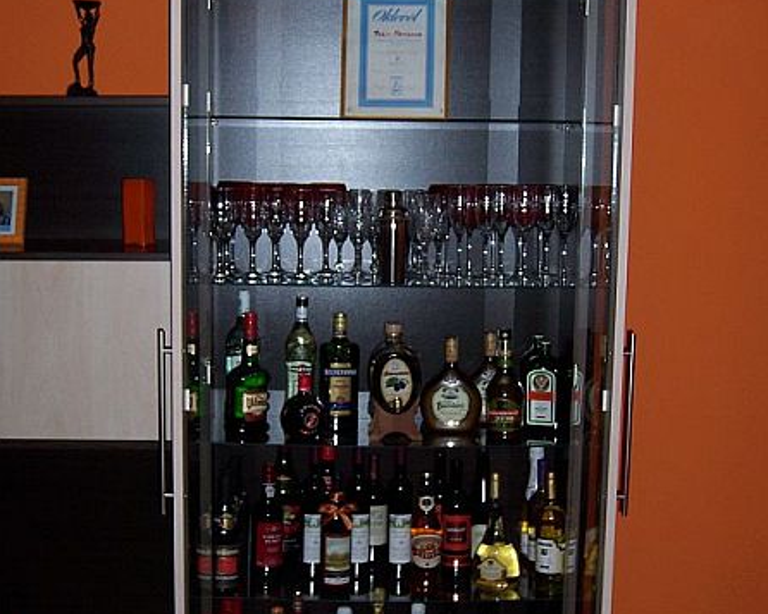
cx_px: 385
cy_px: 355
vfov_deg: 25.8
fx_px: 1341
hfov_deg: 32.0
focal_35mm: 59
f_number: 3.2
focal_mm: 7.7
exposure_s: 1/60
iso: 80
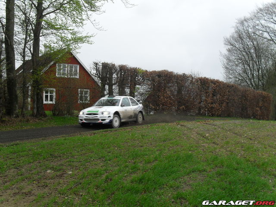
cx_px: 138
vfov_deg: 34.3
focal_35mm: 42
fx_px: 335
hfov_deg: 44.8
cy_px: 104
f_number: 3.6
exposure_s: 1/250
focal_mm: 7.5
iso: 100
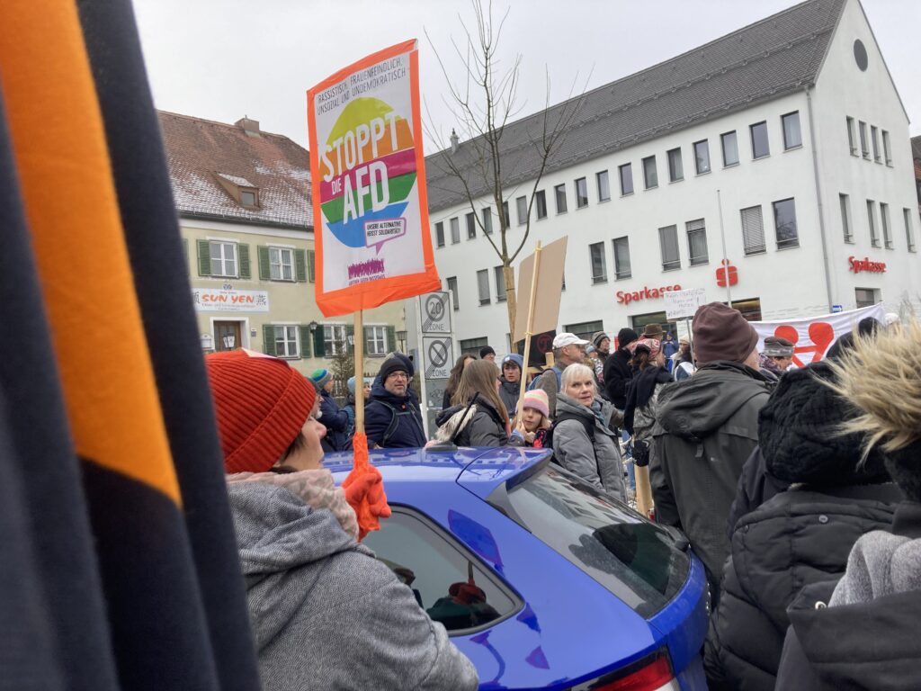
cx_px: 460
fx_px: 745
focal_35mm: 28
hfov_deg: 63.4
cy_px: 346
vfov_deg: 49.7
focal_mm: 3.99
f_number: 1.8
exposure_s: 1/286
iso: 20
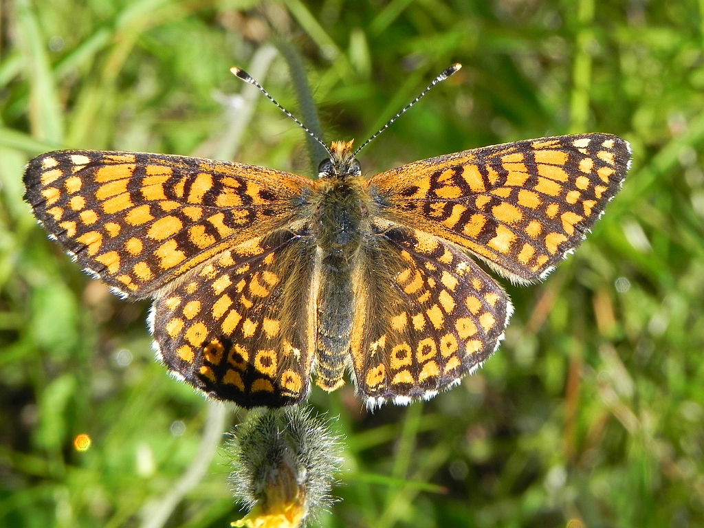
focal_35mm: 95
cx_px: 352
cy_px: 264
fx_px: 1932
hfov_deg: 20.7
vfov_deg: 15.6
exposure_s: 1/277
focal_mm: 16.9
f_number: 6.3
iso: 160
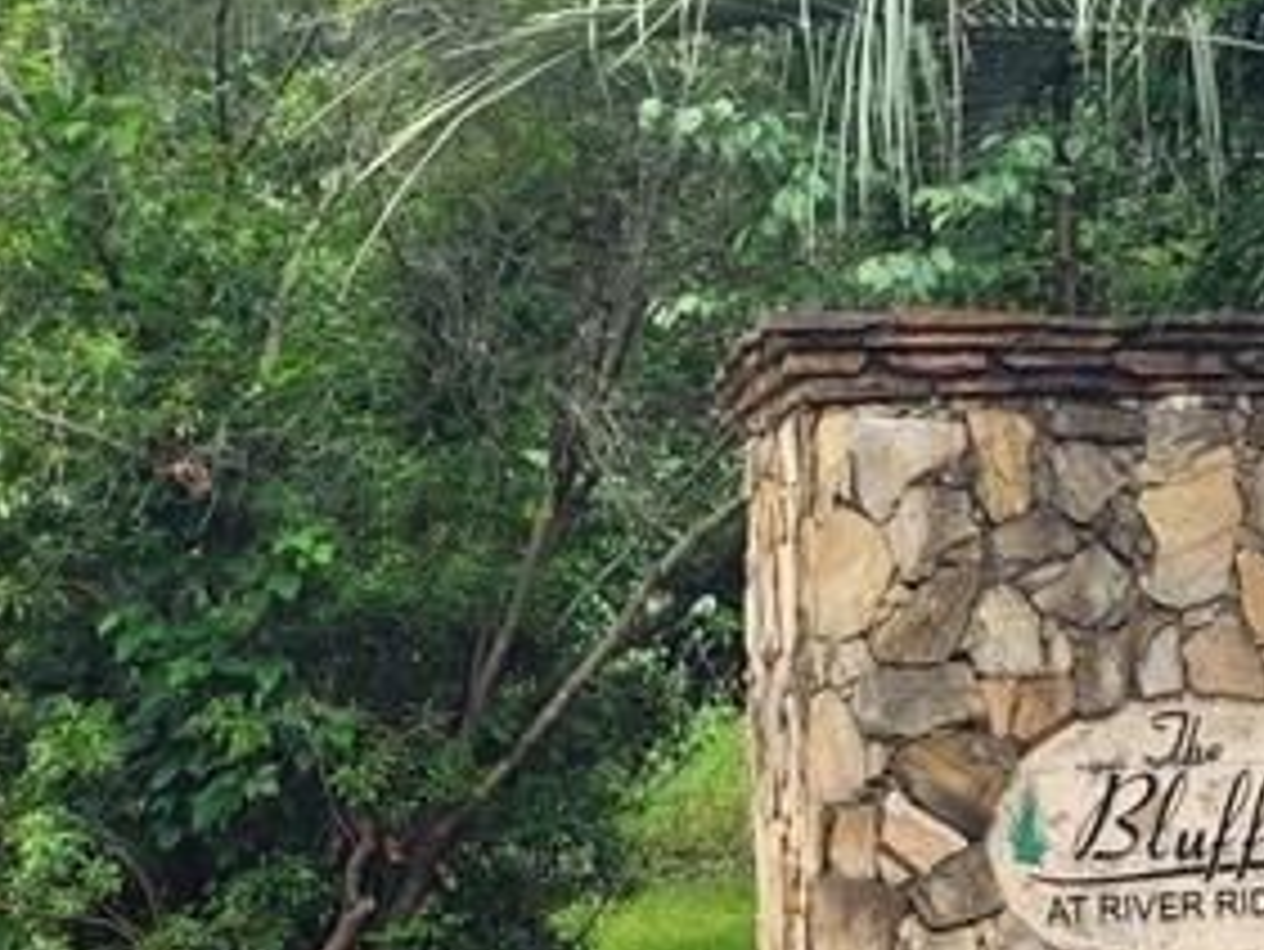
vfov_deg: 19.6
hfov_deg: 26.0
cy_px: 824
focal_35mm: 74
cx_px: 931
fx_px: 2703
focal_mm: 5.4
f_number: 1.8
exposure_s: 1/120
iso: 40
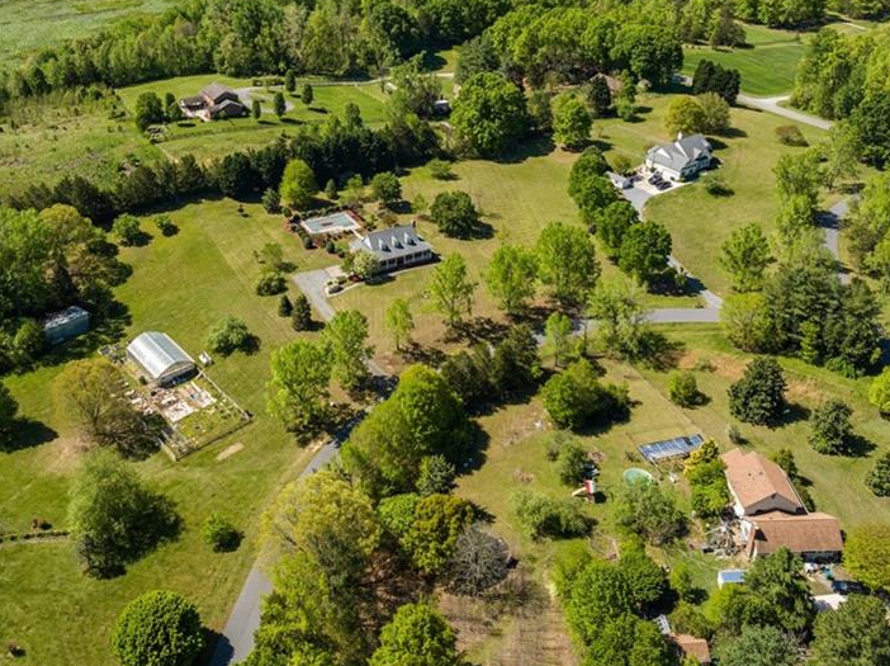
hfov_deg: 52.5
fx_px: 899
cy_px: 186
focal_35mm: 35
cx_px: 380
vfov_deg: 39.8
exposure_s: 1/1600
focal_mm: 12.29
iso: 100
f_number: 2.8
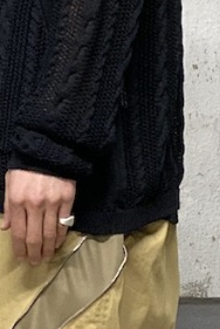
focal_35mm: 82
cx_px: 62
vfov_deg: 21.3
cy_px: 478
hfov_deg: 16.6
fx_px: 750
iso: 640
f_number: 1.8
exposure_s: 1/33
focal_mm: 4.25
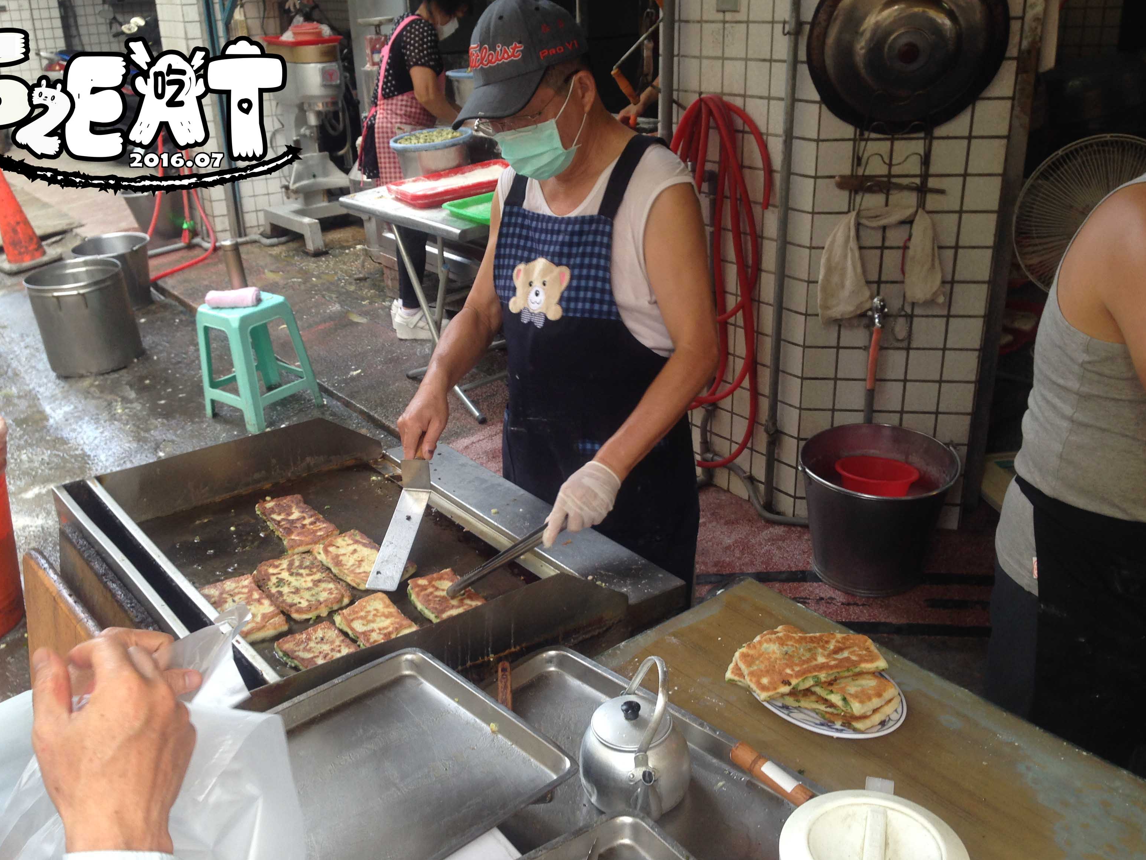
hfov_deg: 52.6
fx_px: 1159
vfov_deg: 40.7
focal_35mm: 35
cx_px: 547
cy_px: 449
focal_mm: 4.12
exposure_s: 1/60
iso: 50
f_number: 2.4
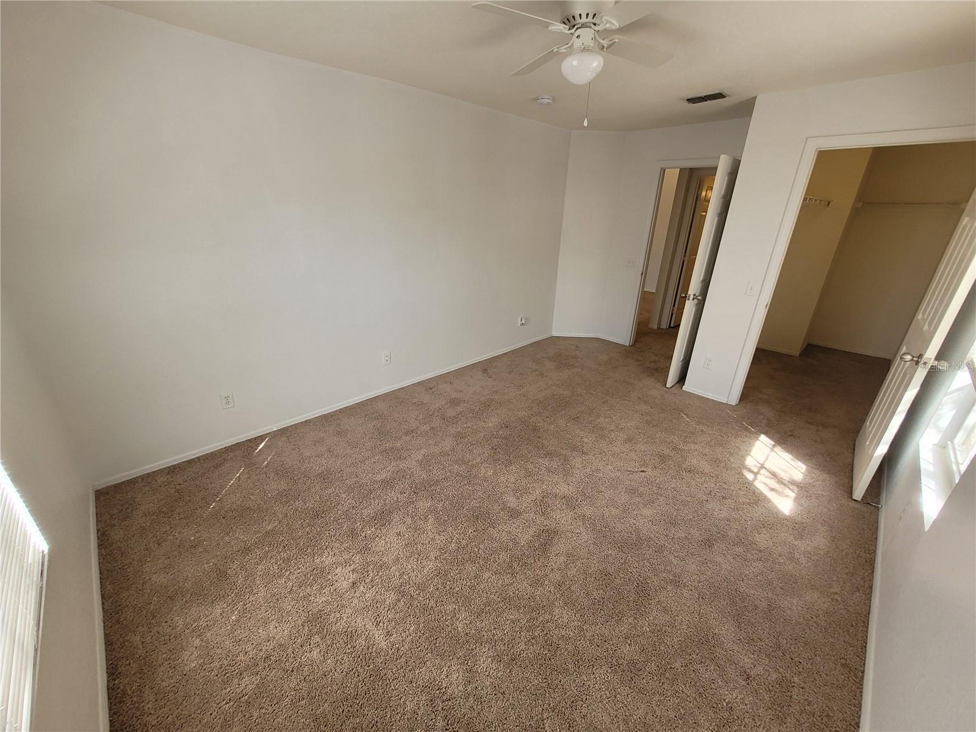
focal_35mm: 13
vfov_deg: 89.9
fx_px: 367
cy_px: 366
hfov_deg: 106.2
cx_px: 488
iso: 64
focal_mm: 1.74
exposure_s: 1/60
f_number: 2.2
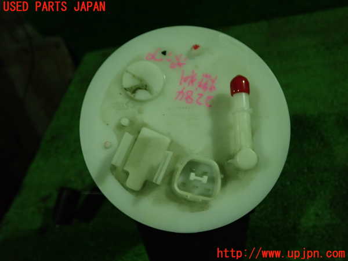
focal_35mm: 30
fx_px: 302
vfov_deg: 46.8
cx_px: 174
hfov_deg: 60.0
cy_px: 130
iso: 640
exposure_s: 1/125
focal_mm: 5.5
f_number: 2.3
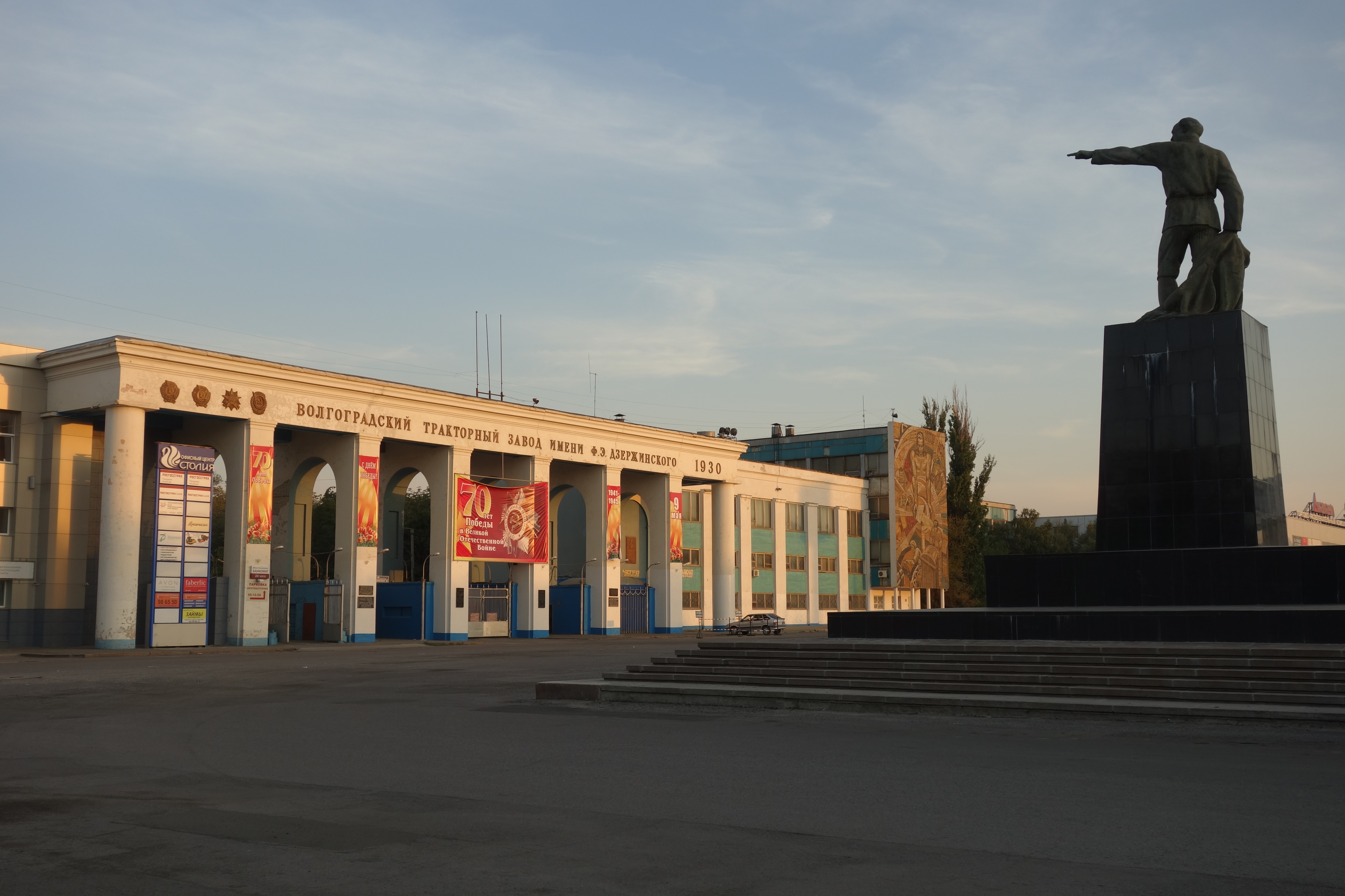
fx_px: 1345
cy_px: 448
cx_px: 672
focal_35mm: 36
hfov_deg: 53.1
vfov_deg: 36.9
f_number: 5
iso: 80
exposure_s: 1/100
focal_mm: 13.42
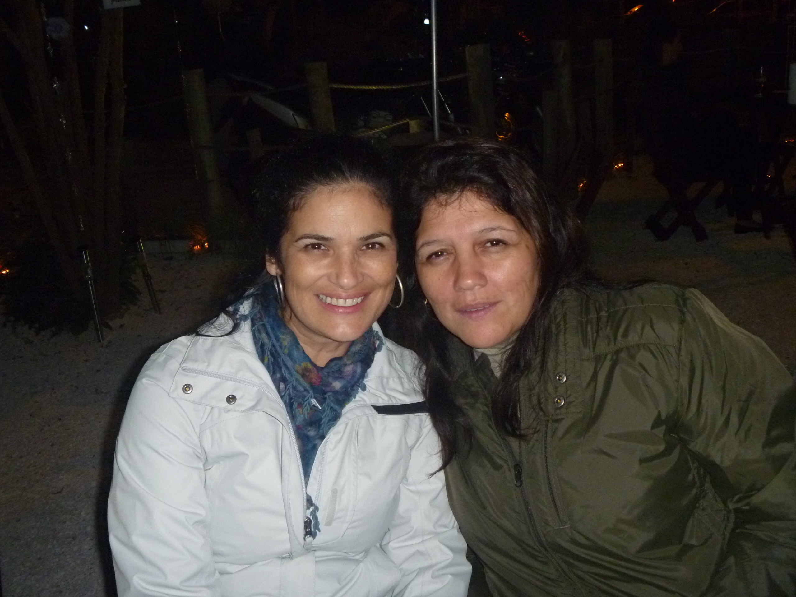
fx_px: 805
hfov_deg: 52.6
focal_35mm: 35
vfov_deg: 40.7
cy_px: 298
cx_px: 398
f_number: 3.5
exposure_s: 1/30
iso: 400
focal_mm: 6.3
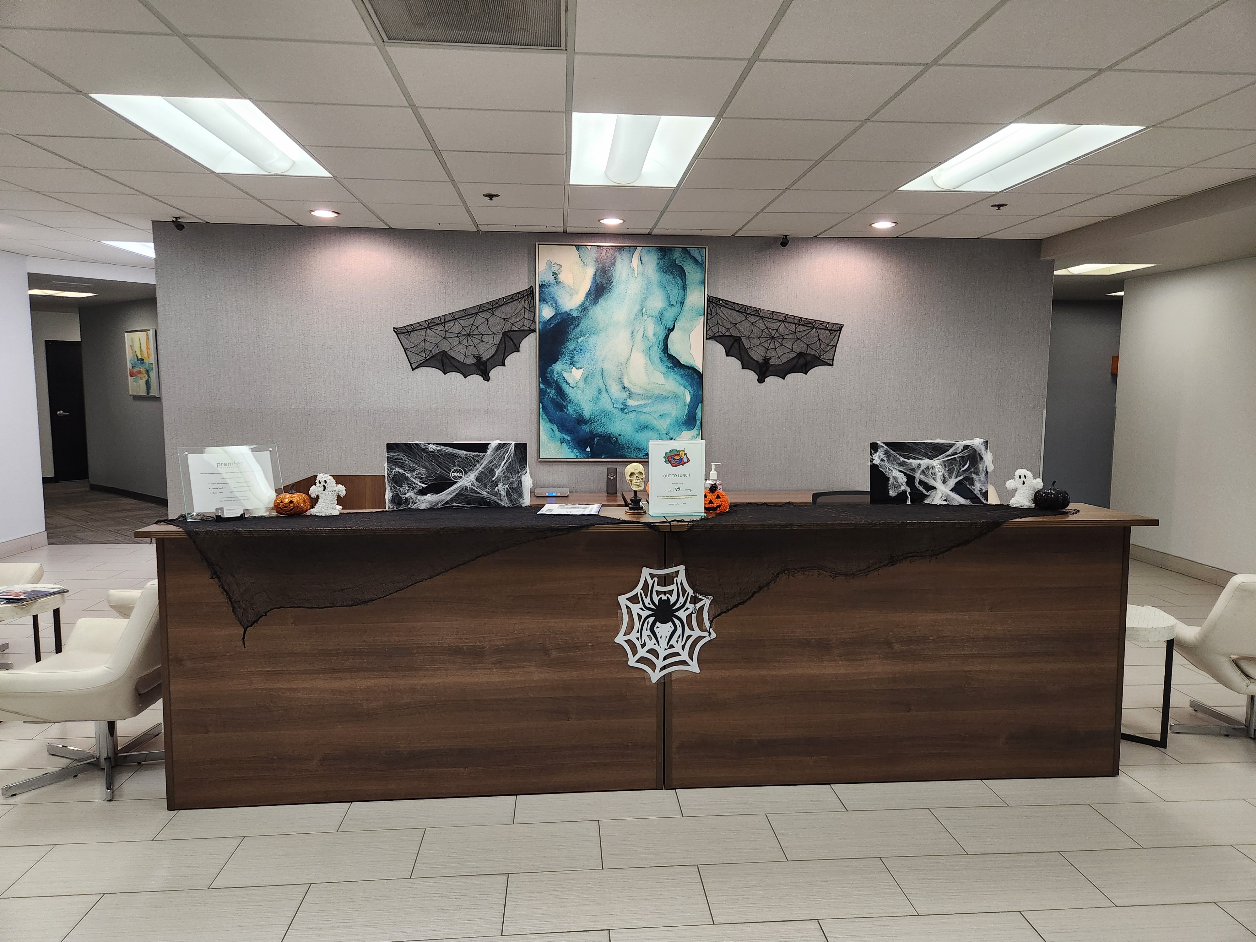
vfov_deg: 58.9
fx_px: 835
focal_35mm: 23
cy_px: 471
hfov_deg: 73.9
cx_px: 628
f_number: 1.8
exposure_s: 1/120
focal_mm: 5.4
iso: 320
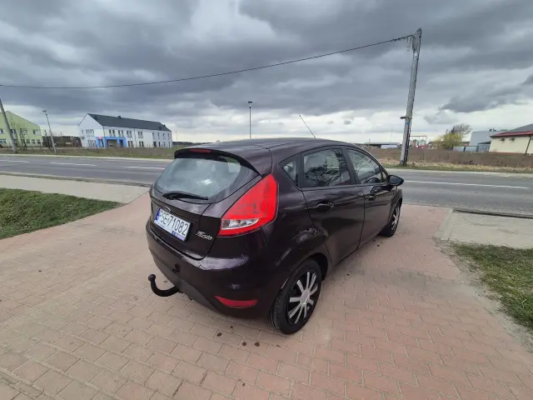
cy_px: 200
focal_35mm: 13
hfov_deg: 106.2
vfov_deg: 89.9
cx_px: 266
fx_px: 200
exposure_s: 1/820
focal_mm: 2.2
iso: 50
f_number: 2.2
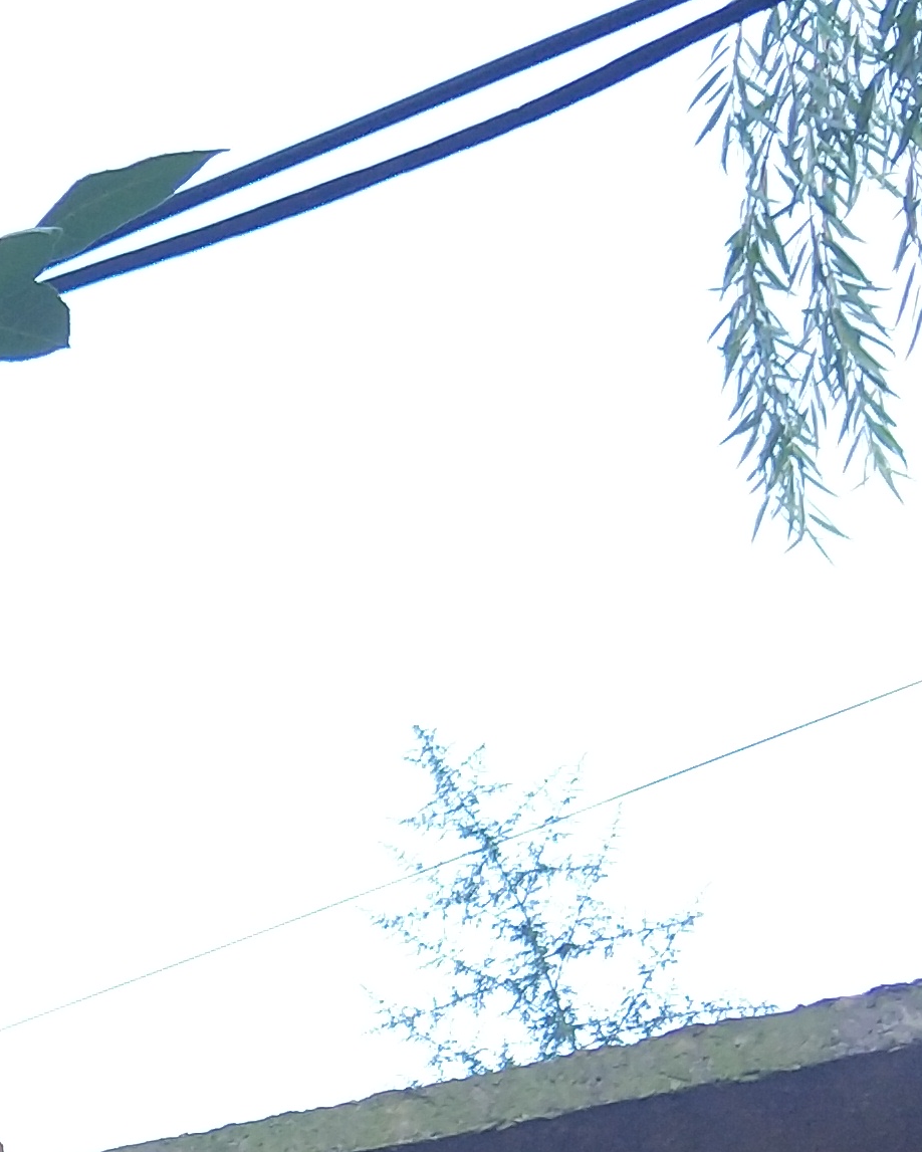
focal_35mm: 98
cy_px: 1346
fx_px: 3342
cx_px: -788
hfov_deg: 13.8
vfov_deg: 18.6
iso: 55
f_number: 1.7
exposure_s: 1/181
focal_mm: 4.27
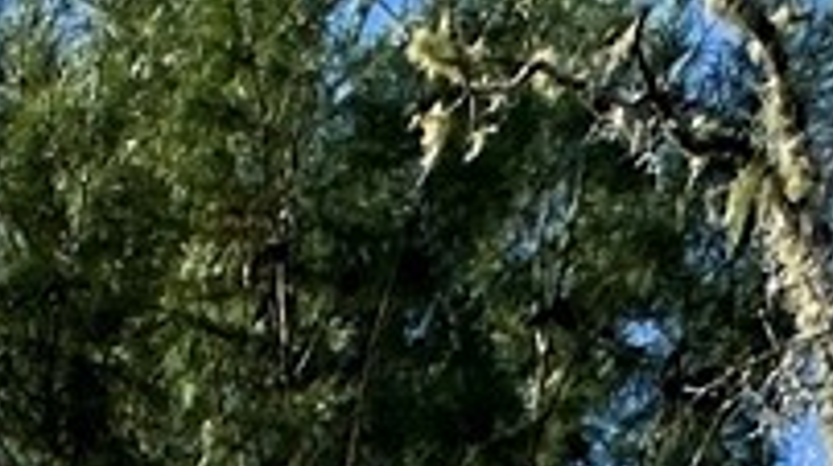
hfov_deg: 15.4
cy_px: 2272
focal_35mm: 121
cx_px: -635
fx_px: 2669
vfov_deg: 6.3
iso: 40
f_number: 2.2
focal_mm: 2.22
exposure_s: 1/861
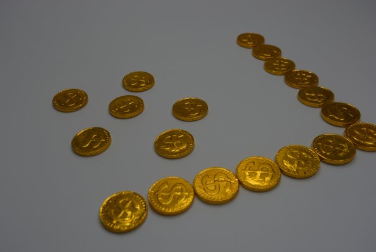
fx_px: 387
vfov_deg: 36.0
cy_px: 128
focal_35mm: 37
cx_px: 188
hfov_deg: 51.8
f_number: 7.1
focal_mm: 24
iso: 200
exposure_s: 1/200
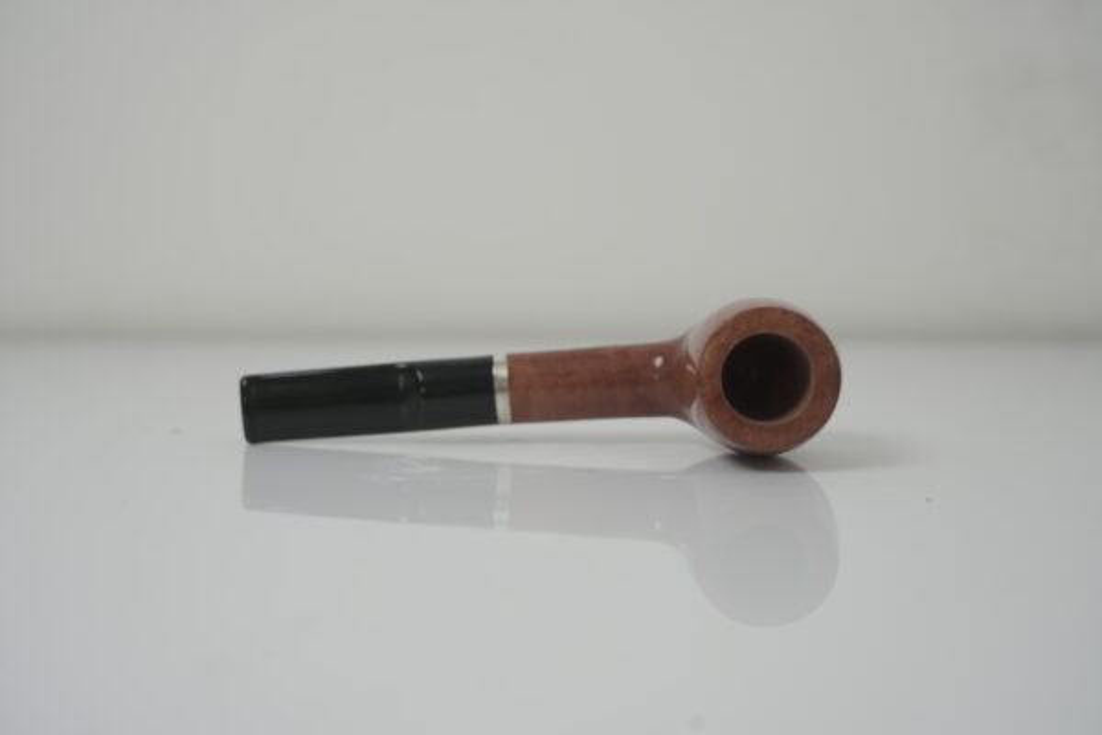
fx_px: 1530
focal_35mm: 50
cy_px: 368
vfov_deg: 27.0
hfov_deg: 39.6
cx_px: 551
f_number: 5.6
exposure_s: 1/125
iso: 500
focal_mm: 50
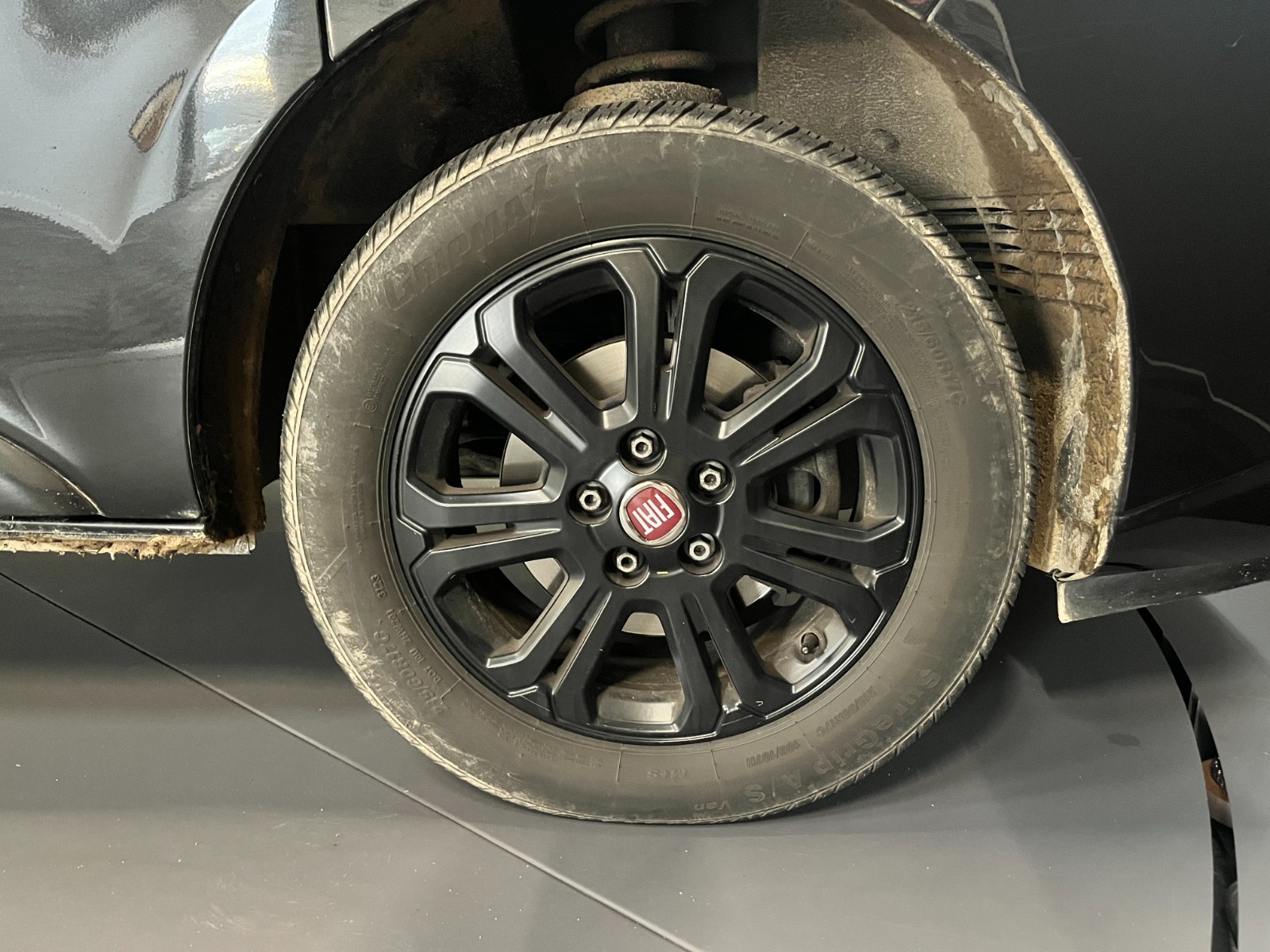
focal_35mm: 26
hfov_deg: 67.3
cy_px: 476
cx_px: 635
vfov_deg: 53.1
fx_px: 954
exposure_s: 1/25
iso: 640
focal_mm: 5.1
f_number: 1.6
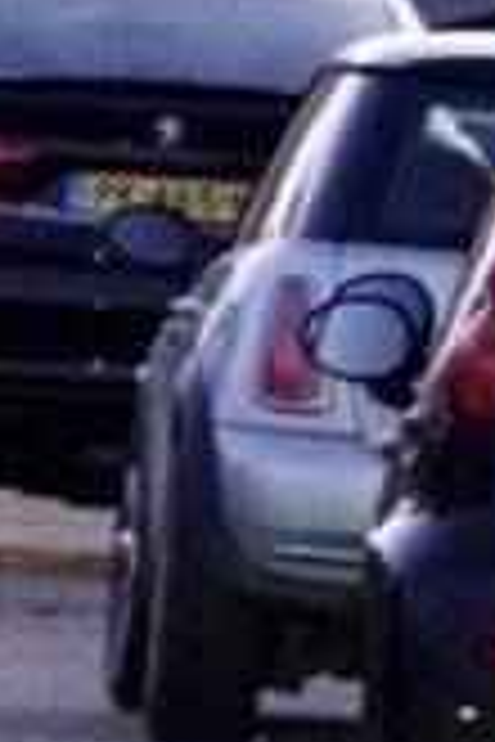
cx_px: -896
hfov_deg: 0.8
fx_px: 36256
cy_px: -463
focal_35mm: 1758
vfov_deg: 1.2
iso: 800
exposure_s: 1/30
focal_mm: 75.77
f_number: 4
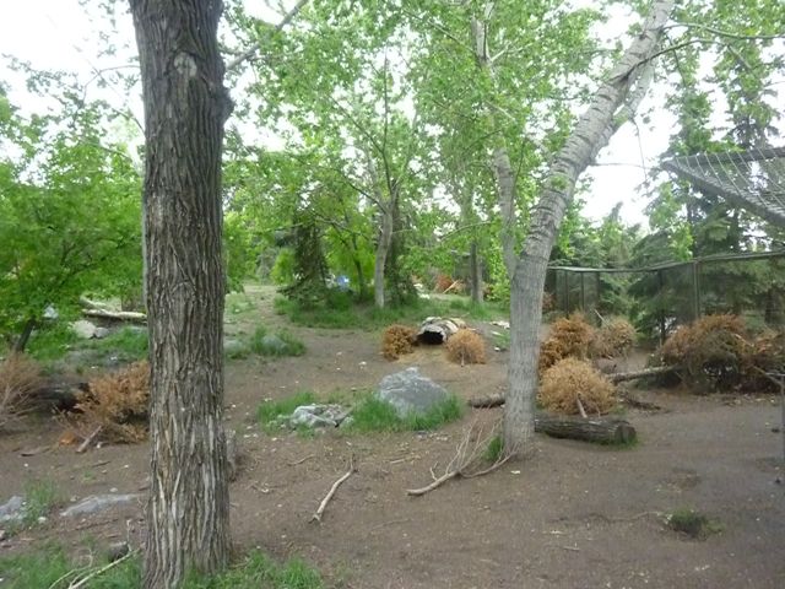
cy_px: 294
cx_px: 392
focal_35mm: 25
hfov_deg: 69.4
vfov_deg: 54.9
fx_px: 567
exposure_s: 1/1300
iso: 1600
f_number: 3.3
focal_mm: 4.5
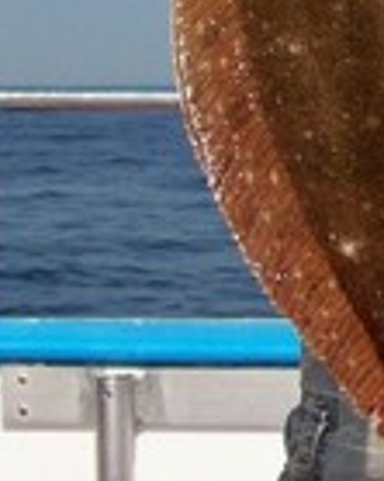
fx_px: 1920
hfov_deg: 10.9
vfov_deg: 14.1
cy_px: 47
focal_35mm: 135
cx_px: 609
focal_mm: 5.85
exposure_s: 1/500
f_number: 4
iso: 64
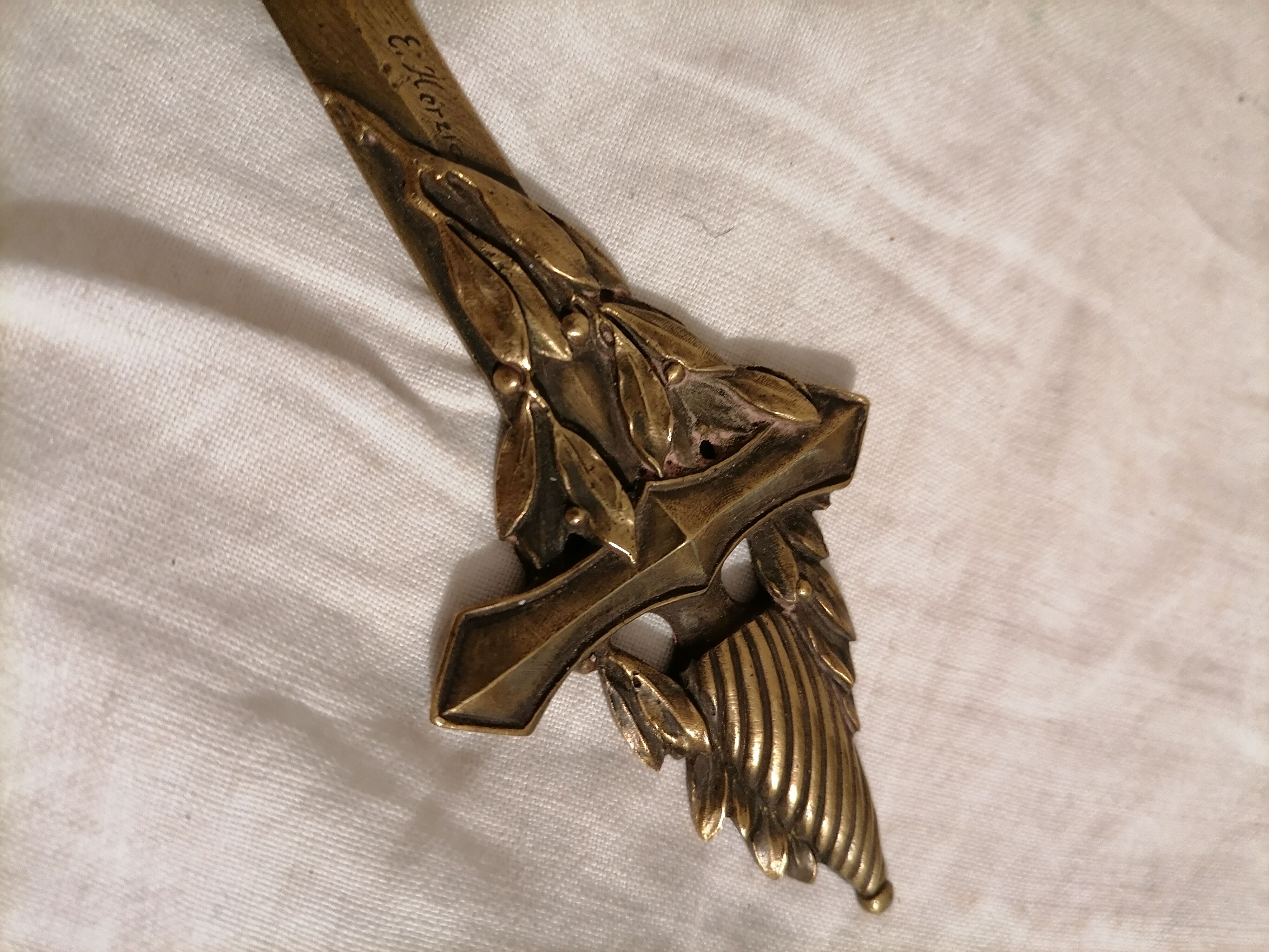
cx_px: 634
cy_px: 476
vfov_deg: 53.1
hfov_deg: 67.3
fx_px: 953
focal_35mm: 26
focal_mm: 5.4
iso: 320
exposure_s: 1/25
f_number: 1.8
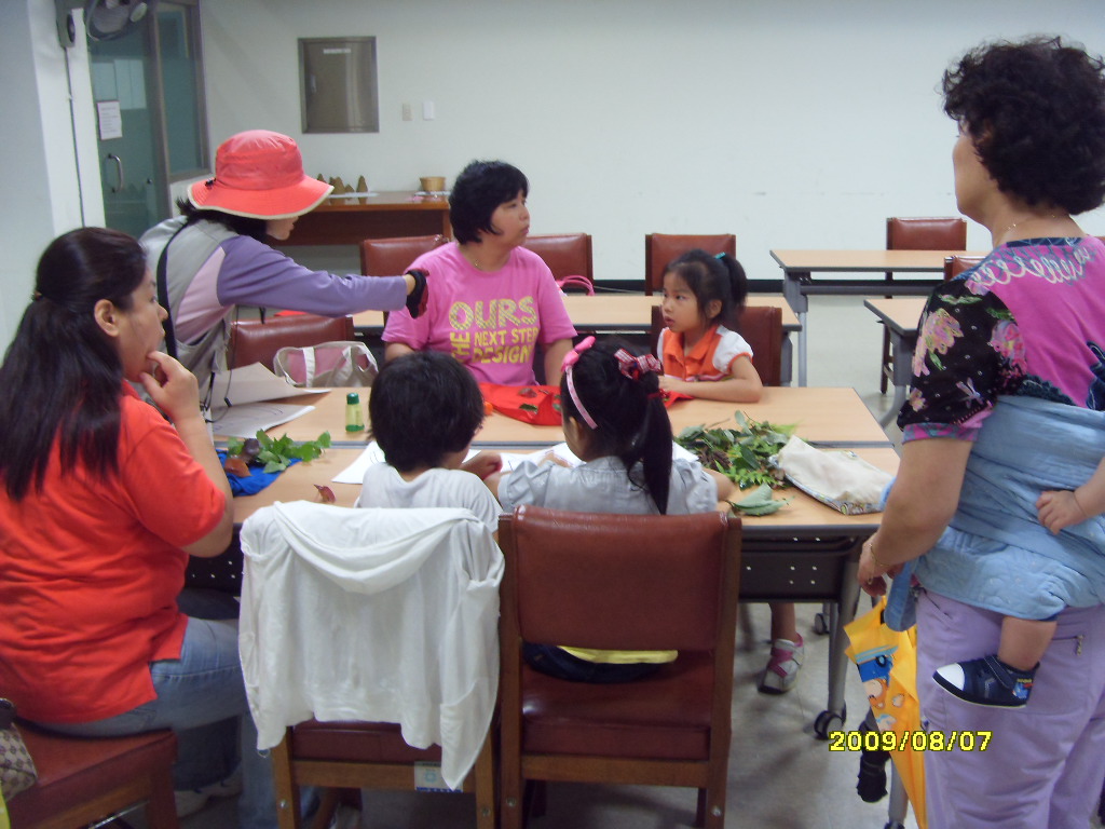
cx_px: 552
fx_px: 1245
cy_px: 414
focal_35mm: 39
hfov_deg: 47.9
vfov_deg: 36.8
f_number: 3.5
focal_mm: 6.6
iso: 200
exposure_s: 1/45
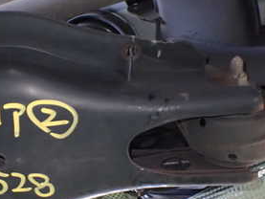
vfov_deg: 22.5
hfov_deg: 29.1
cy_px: 136
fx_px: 498
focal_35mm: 65
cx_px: 48
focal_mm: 5.4
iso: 1250
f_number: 2.3
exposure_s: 1/30
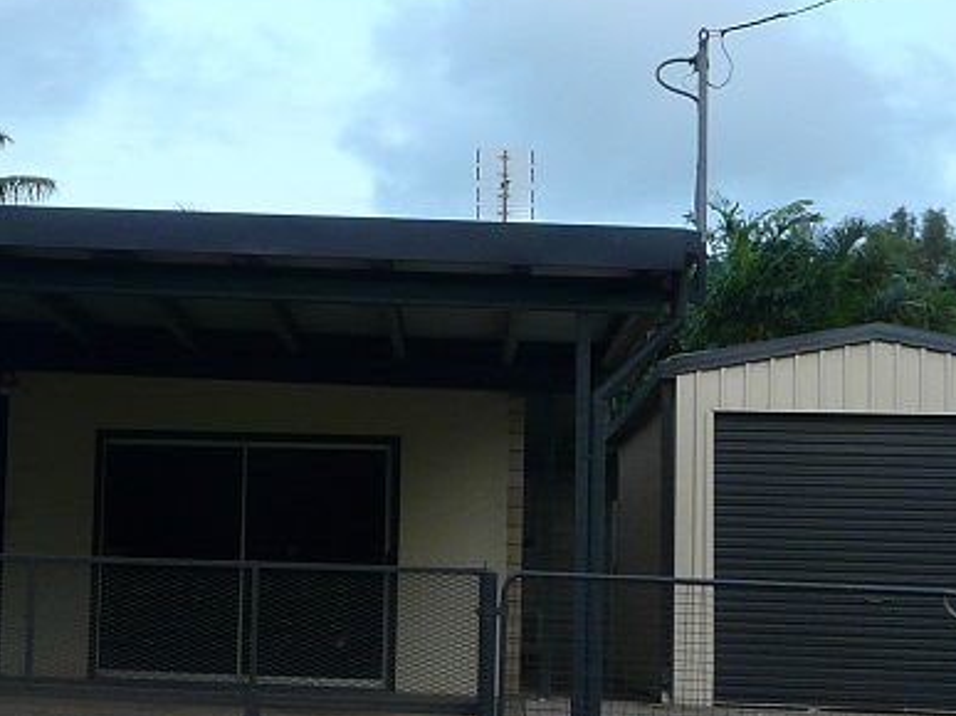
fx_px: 2485
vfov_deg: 16.4
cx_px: -84
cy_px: 358
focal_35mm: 90
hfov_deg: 20.8
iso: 100
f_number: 4
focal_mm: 4.6
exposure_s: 1/125
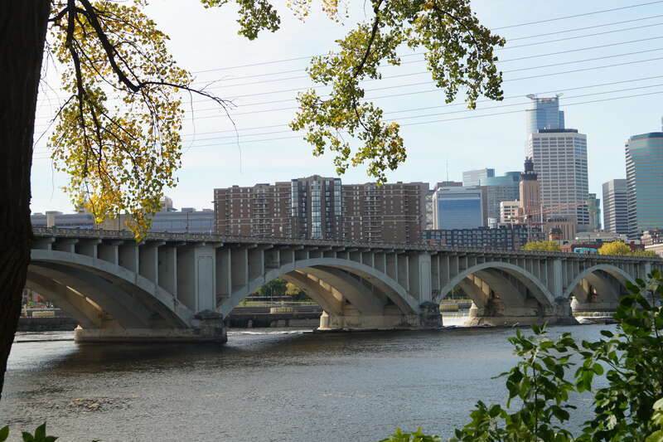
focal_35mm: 52
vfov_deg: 25.7
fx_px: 967
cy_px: 221
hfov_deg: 37.9
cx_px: 332
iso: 100
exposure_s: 1/100
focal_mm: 35
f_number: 9
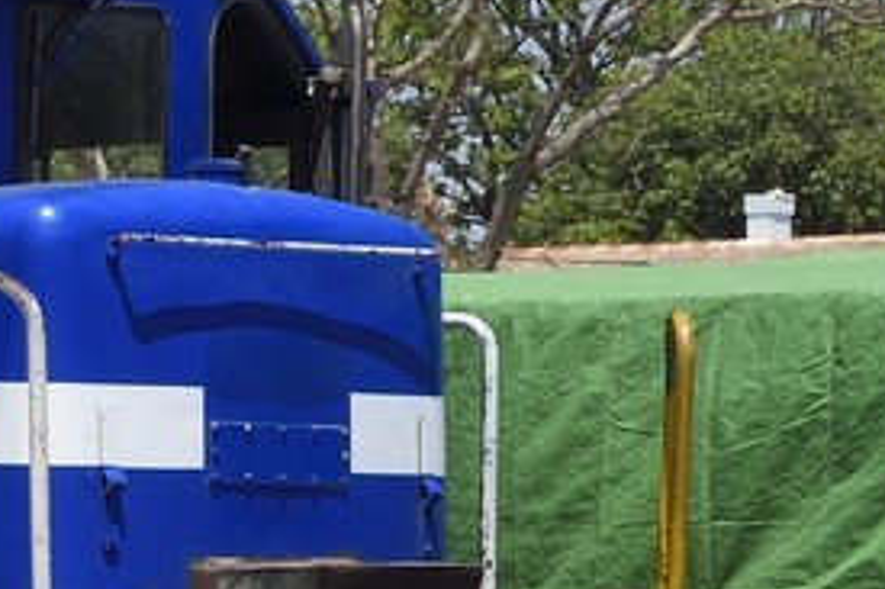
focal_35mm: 221
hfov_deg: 8.2
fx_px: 5429
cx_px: -1593
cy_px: 644
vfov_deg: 6.2
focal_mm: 38
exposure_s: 1/250
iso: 400
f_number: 18
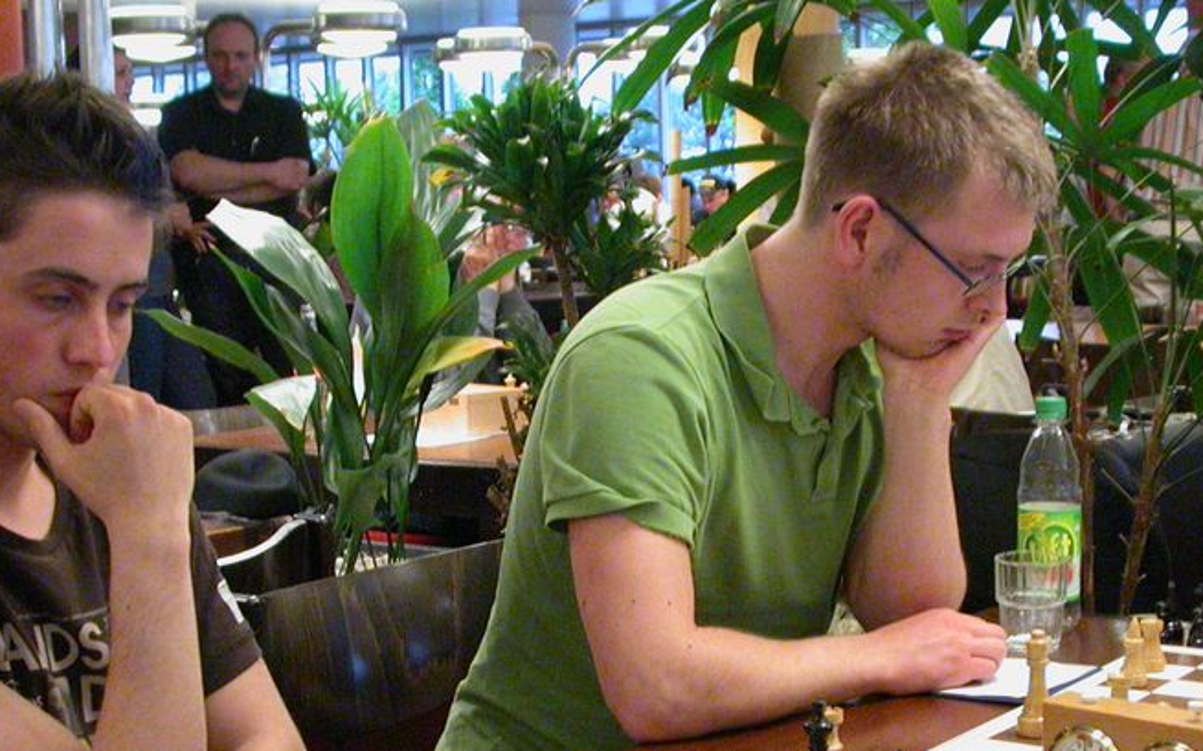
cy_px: 632
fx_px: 2065
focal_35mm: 63
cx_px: 650
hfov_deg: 32.5
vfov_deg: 20.3
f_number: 2.6
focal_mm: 7.85
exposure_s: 1/30
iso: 400
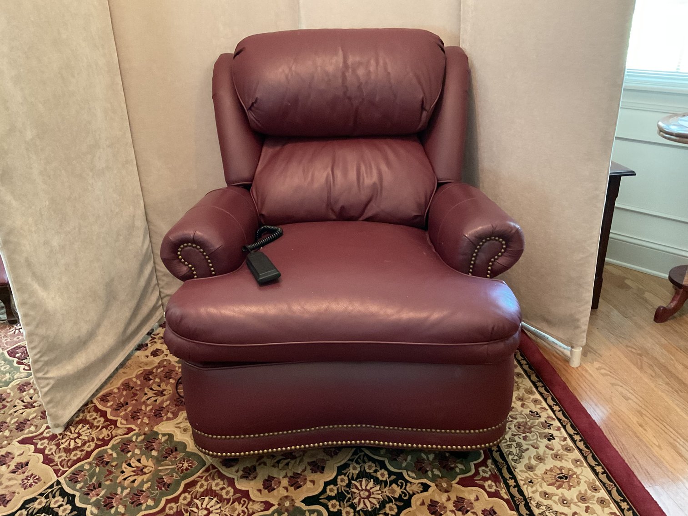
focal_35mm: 29
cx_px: 344
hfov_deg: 61.7
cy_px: 258
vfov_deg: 48.2
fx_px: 576
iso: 500
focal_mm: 3
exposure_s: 1/30
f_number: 1.8
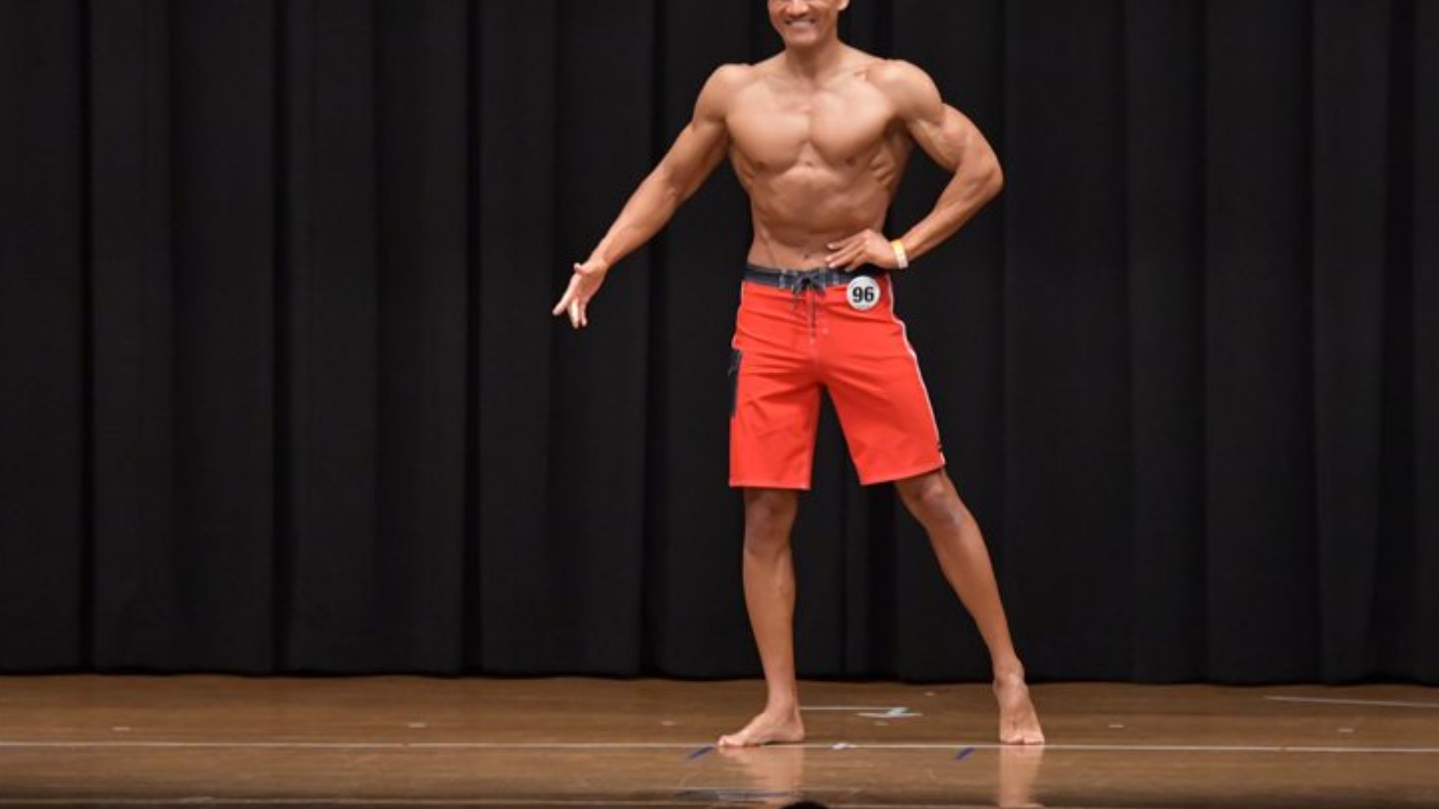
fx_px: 8661
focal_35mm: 227
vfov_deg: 5.3
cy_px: 349
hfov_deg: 9.5
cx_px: 764
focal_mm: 135
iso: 6400
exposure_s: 1/400
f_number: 5.6
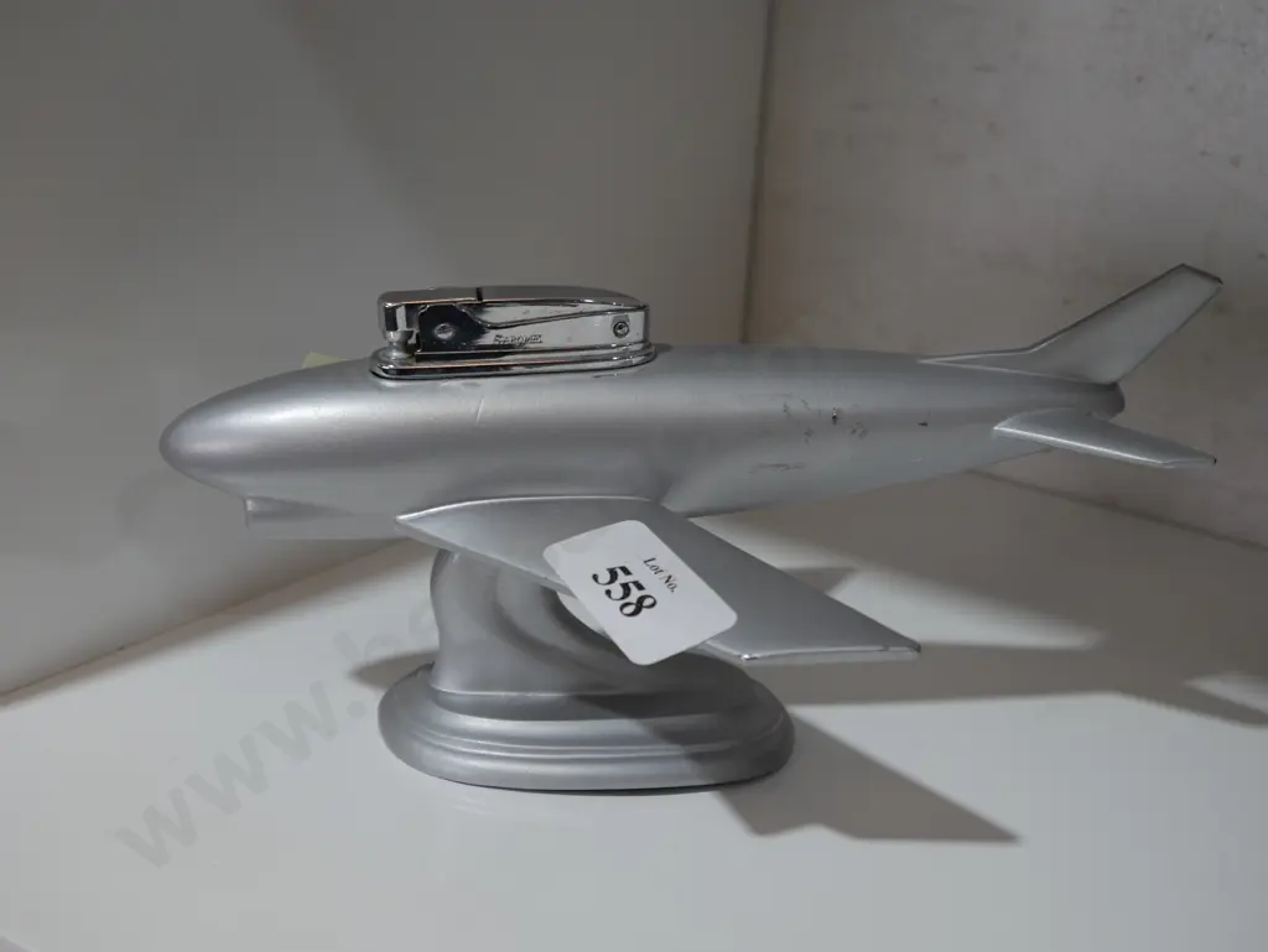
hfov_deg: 38.2
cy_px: 476
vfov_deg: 29.1
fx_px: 1832
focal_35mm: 50
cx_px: 634
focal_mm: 25
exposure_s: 1/60
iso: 200
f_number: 5.3
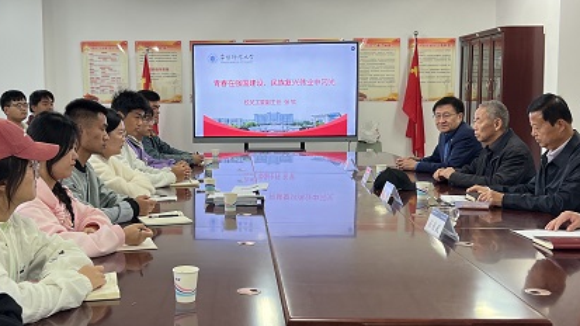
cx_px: 223
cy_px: 159
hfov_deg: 42.6
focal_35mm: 48
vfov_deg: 24.9
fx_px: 738
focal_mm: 5.7
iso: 125
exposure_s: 1/100
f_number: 1.5
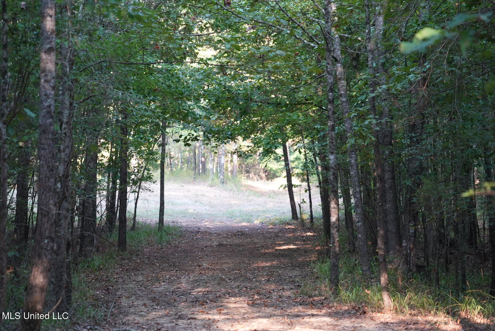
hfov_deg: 14.6
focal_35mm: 140
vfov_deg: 9.8
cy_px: 166
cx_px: 248
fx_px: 1926
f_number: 5
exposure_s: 1/160
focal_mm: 140
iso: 1600
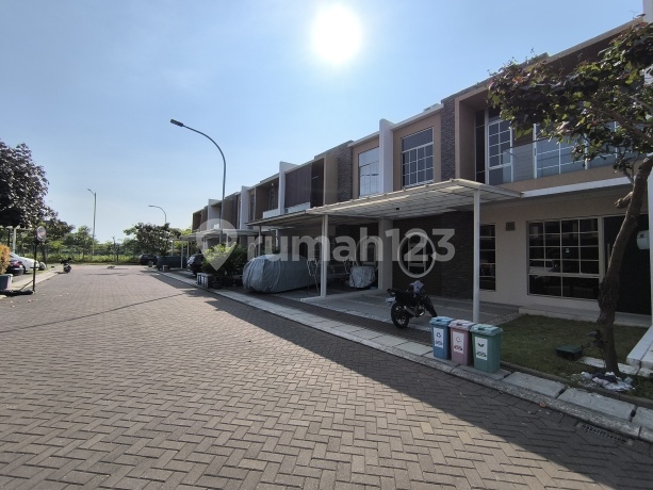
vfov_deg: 78.1
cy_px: 245
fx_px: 302
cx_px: 326
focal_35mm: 16
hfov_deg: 94.5
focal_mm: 1.65
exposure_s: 1/2998
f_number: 2.2
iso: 50
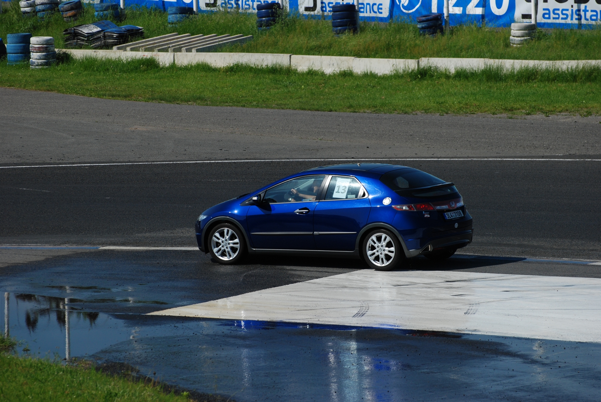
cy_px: 201
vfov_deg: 5.1
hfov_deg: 7.6
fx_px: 4513
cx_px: 300
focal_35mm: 270
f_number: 5.3
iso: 200
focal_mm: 180
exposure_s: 1/2000
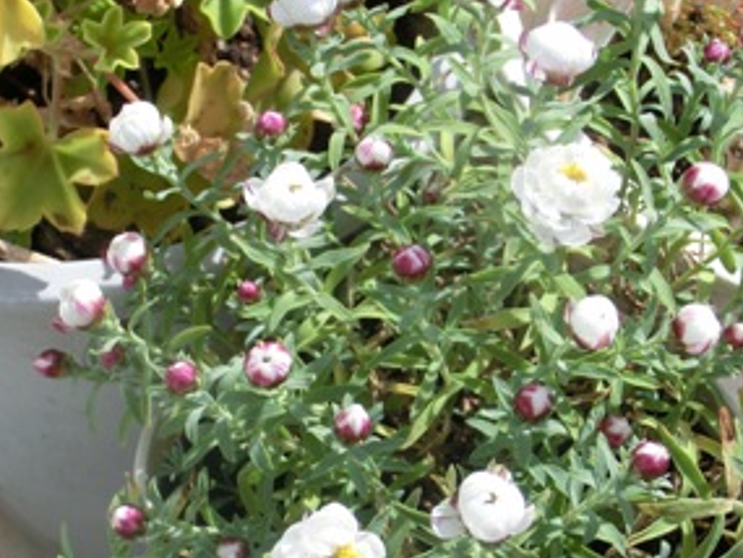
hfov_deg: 19.8
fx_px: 2126
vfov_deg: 14.9
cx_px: 334
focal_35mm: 99
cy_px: 365
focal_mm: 11.1
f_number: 4.6
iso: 100
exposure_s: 1/500
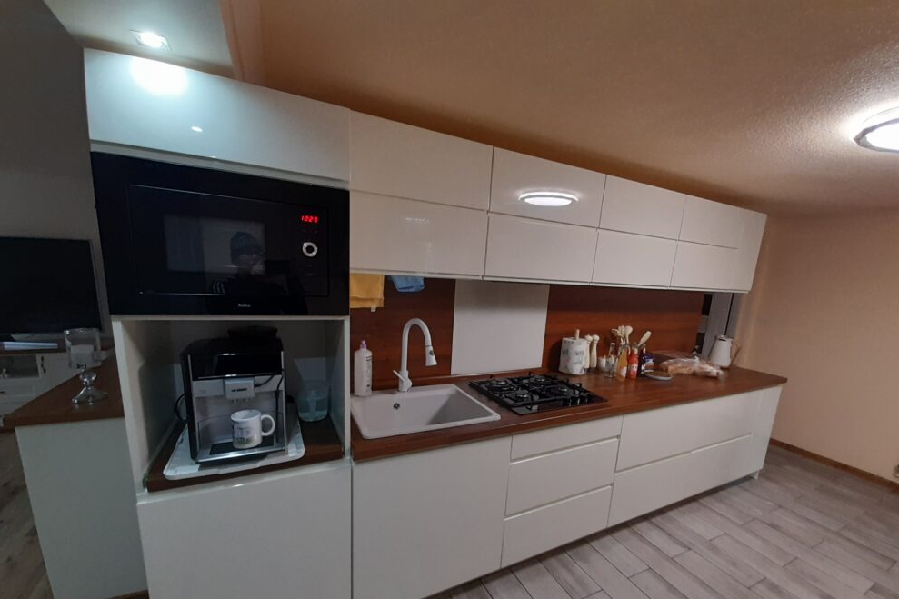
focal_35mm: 14
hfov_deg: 104.3
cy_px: 348
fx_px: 350
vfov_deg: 80.6
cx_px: 457
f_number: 2.2
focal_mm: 1.42
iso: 200
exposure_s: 1/50
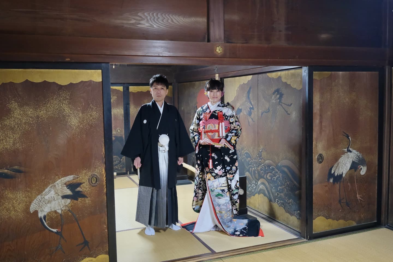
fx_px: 349
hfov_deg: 58.7
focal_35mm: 32
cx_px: 196
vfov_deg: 41.1
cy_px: 131
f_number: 4
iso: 3200
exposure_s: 1/30
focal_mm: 21.2
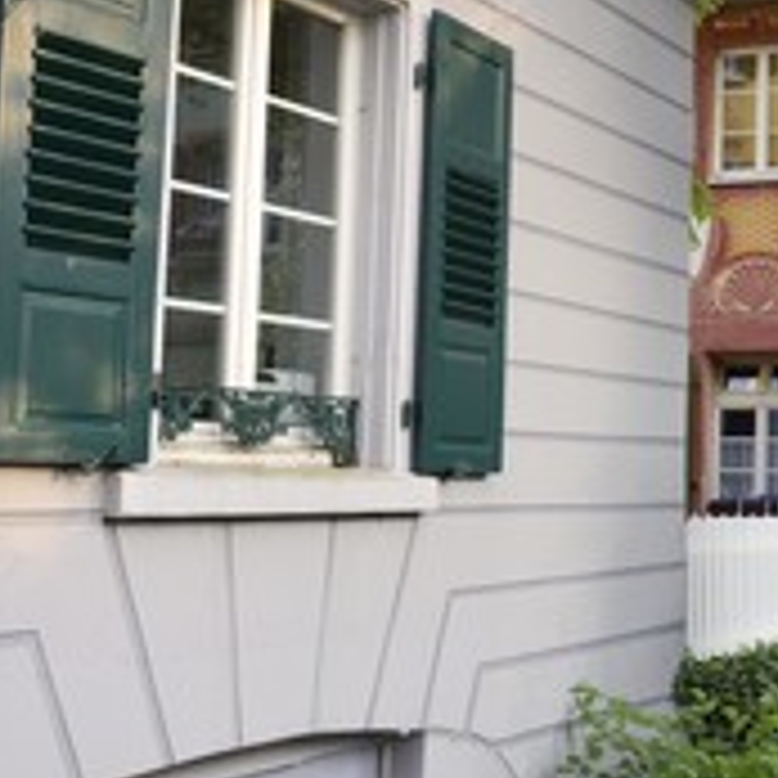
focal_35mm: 64
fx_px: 1627
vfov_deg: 26.9
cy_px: 342
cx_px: 850
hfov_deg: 25.0
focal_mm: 31
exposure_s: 1/160
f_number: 5.6
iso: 800
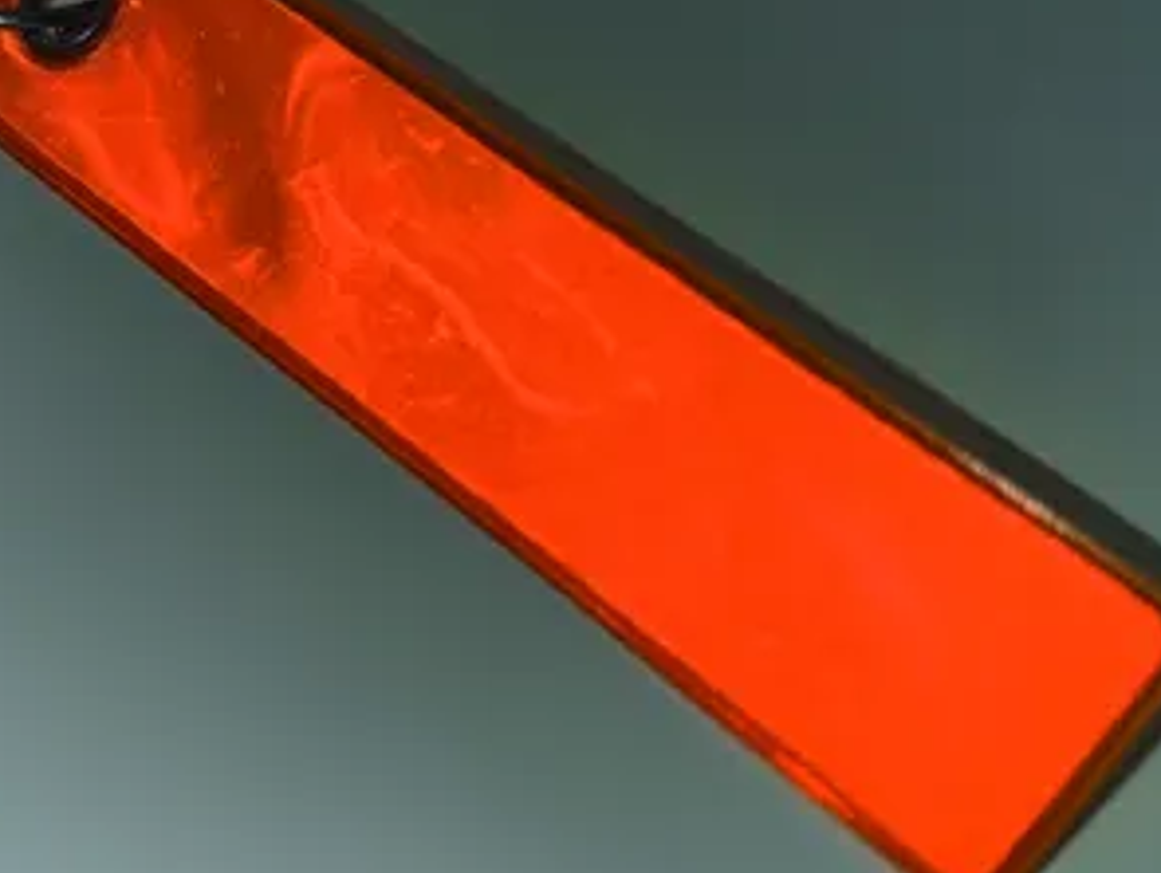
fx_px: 1478
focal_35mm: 44
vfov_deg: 32.7
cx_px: 468
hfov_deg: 42.7
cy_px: 293
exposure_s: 1/82
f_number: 1.6
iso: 50
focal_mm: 5.1
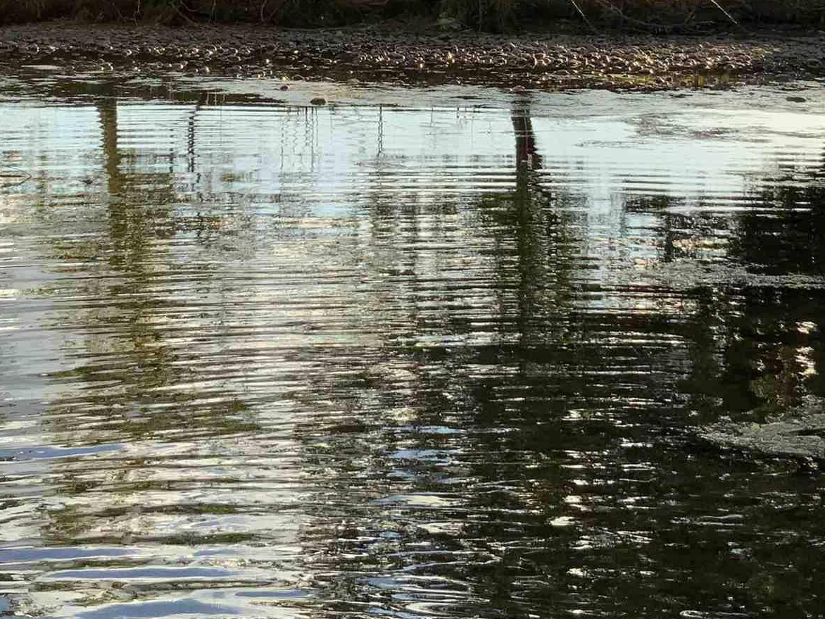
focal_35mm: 76
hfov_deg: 25.7
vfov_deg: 18.8
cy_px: -25
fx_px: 1811
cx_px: 448
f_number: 1.8
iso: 16
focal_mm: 3
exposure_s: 1/749
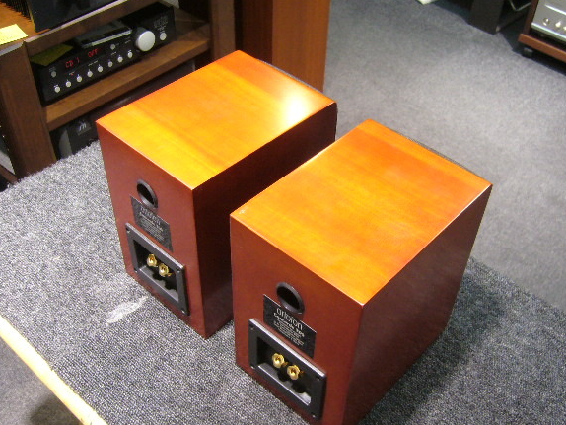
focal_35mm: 39
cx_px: 302
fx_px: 638
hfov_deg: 47.8
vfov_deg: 36.8
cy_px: 231
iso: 200
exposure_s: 1/15
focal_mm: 5.8
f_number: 2.8
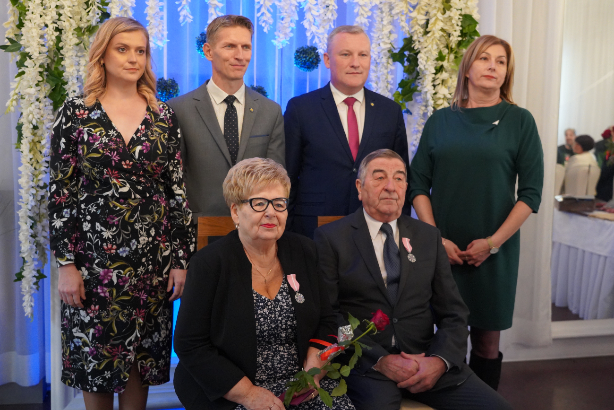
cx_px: 307
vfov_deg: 29.9
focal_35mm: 45
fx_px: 768
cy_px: 205
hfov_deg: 43.6
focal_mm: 45
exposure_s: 1/160
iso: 10000
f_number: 4
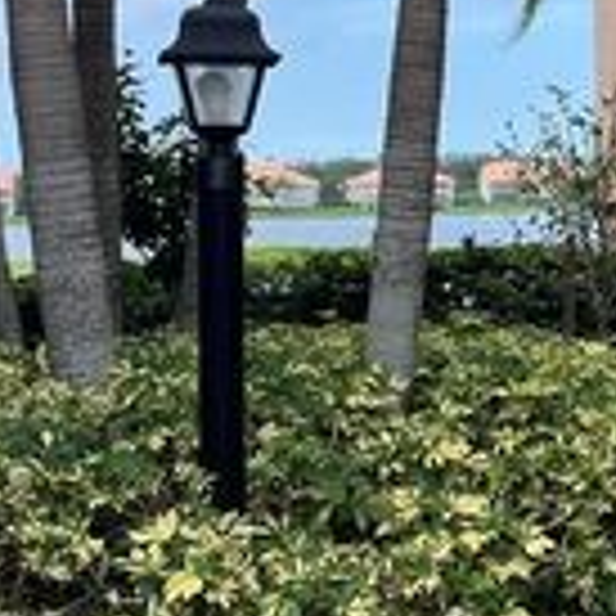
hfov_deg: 17.6
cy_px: 196
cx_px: 1034
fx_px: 1691
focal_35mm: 84
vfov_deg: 20.6
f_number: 1.6
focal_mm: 5.1
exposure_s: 1/1098
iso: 32
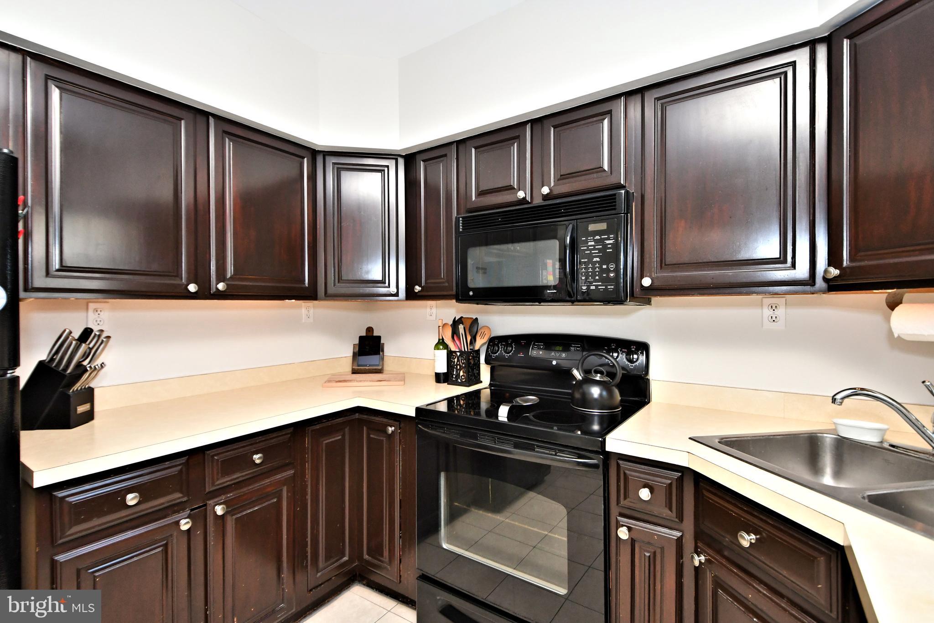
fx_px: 415
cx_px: 467
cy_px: 312
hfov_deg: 96.7
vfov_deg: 73.7
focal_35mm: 16
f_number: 5
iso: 1000
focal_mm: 11
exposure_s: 1/160
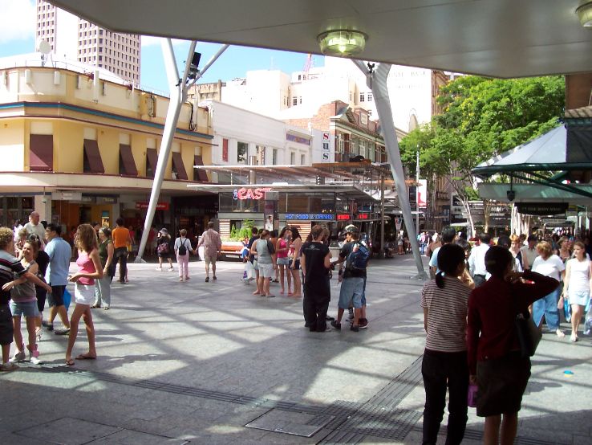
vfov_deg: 38.7
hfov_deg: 50.1
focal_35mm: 37
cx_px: 296
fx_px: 633
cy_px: 222
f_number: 5.6
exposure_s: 1/180
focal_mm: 5.6
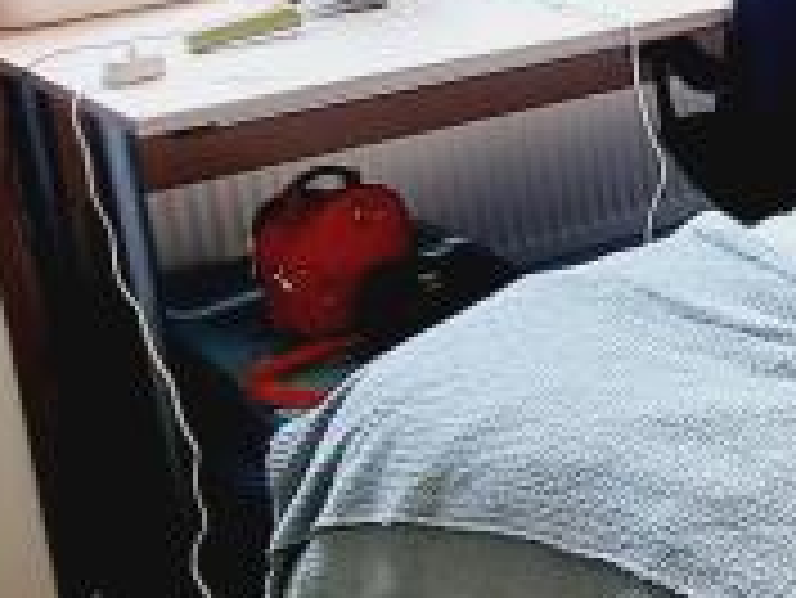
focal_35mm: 75
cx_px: 1713
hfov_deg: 16.8
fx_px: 1726
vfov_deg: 19.0
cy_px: -31
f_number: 2.2
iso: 80
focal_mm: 2.2
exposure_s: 1/50
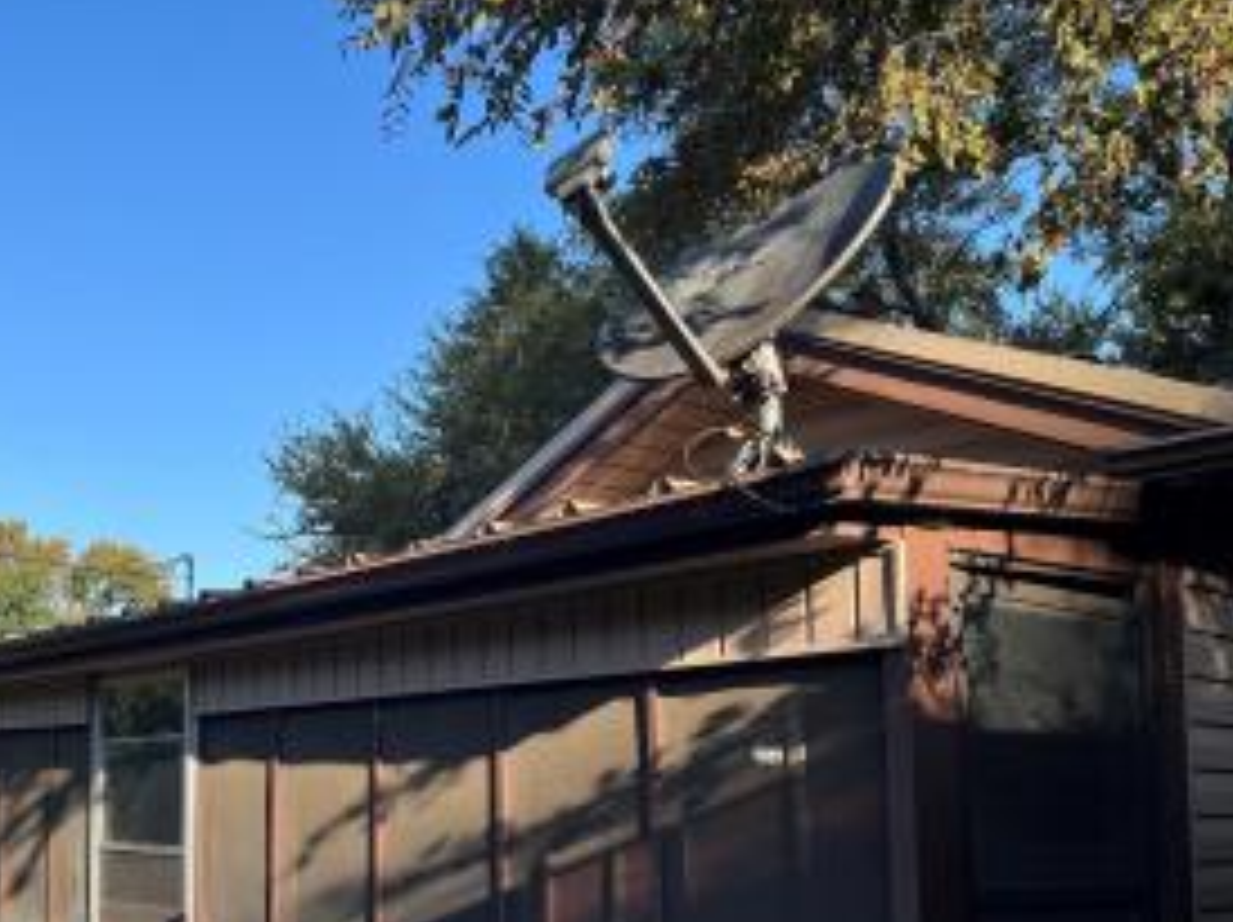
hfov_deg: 47.5
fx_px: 1352
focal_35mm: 38
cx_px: 338
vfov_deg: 37.0
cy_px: 652
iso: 50
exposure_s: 1/1517
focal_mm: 5.1
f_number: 1.6
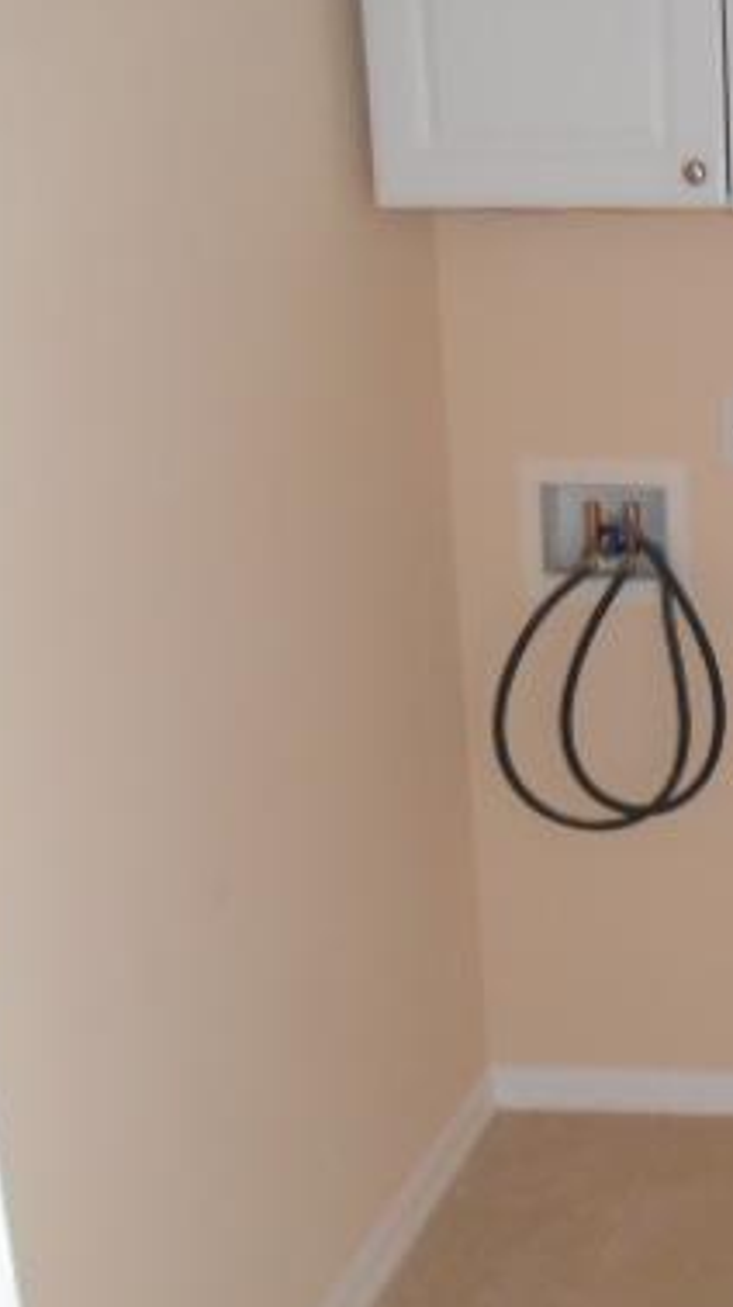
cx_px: 1010
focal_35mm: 48
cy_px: 674
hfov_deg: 21.8
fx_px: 1662
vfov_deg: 42.9
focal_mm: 4.7
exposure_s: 1/25
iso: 200
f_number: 3.4
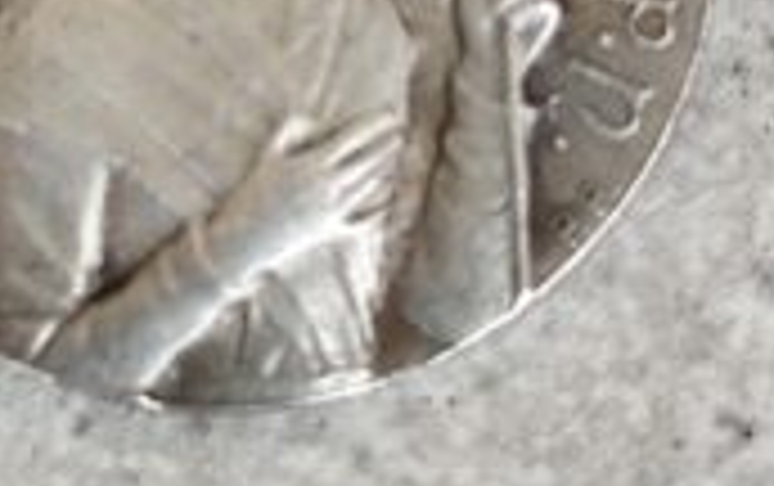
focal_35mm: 229
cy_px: -216
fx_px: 4837
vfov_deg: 5.7
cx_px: 310
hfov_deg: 9.1
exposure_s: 1/100
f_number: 1.65
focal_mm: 6.19
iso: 80
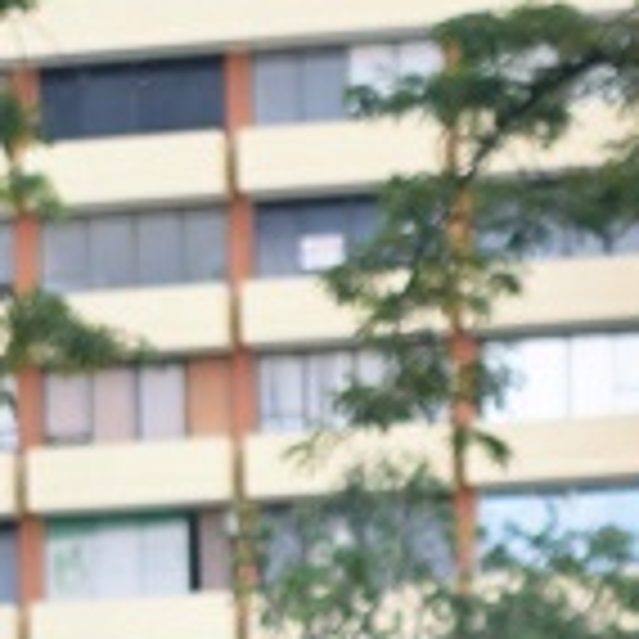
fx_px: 5451
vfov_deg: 6.6
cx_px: 216
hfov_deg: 6.7
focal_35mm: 261
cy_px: 1084
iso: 200
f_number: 4.2
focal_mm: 29
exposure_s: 1/800
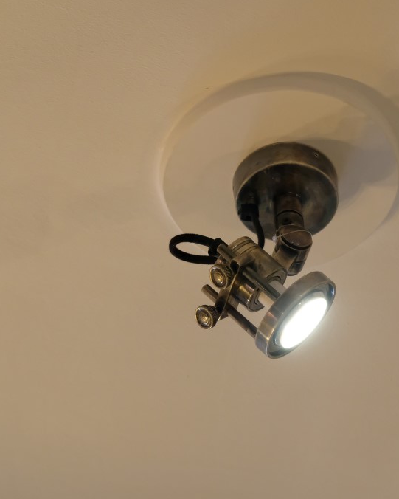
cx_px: 266
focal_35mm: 118
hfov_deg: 13.1
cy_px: 249
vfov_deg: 16.3
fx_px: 1741
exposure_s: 1/40
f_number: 5.6
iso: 3200
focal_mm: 55
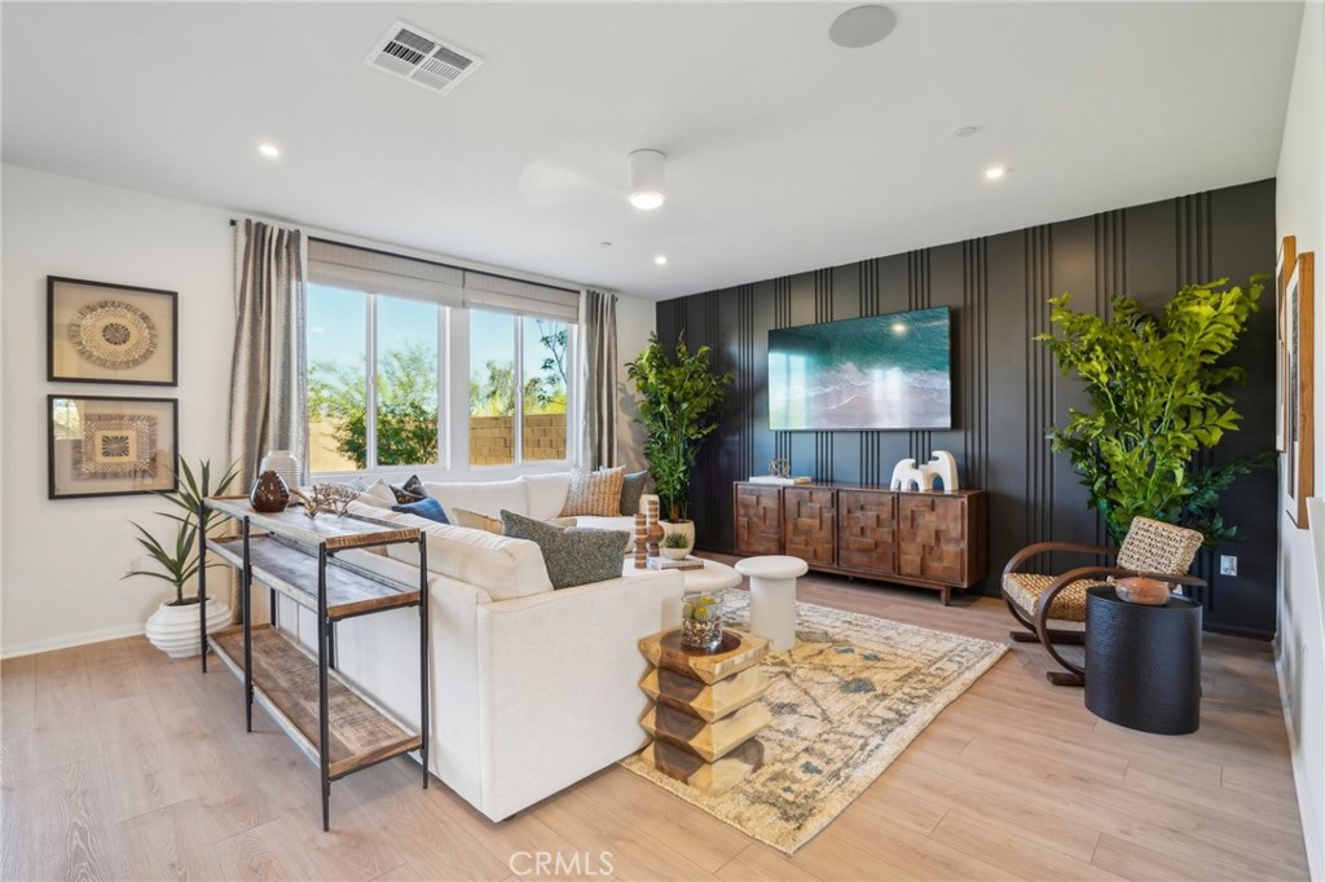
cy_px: 441
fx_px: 589
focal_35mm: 16
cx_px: 662
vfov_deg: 73.7
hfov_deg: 96.8
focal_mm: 16
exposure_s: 1/20
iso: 400
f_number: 7.1
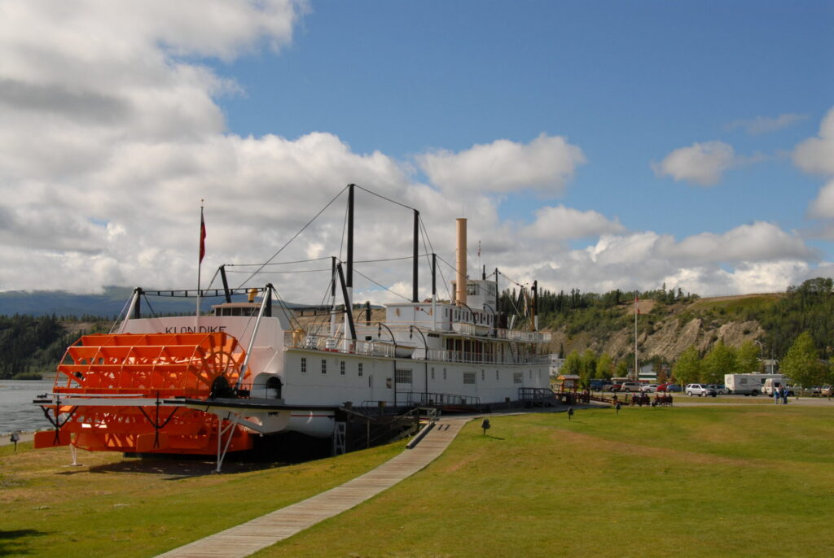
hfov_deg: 44.9
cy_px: 279
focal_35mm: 44
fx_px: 1009
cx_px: 417
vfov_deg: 30.9
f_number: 8
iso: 100
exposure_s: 1/350
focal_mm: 29
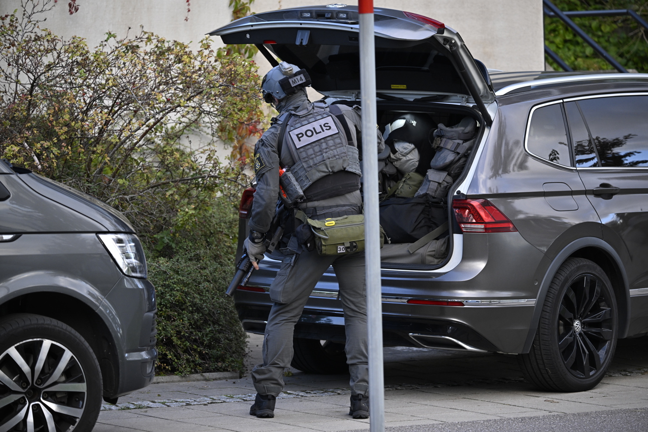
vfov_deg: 6.9
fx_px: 3599
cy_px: 216
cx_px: 324
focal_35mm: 200
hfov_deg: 10.3
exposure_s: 1/500
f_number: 5
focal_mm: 200
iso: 1250
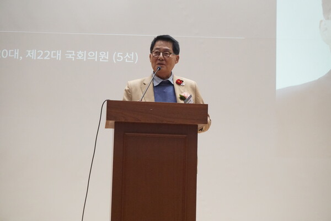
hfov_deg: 27.0
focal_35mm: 75
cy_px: 110
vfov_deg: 18.2
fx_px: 690
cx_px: 166
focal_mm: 50
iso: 8000
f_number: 5.6
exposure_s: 1/160
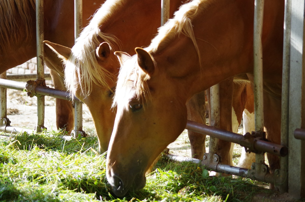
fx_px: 1327
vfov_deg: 8.7
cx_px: 152
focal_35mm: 157
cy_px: 101
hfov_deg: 13.1
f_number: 4.5
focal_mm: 105
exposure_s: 1/160
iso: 400
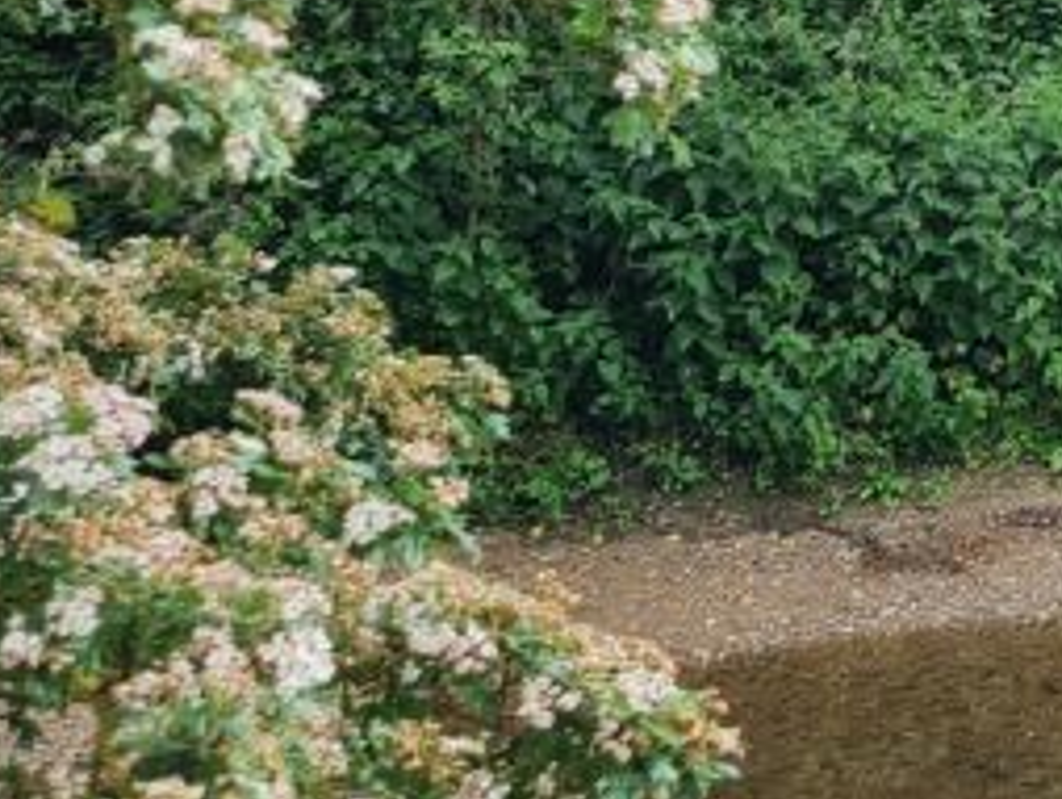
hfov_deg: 13.0
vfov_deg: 11.3
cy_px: 67
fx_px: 4023
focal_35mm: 131
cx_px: 2157
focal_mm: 5.4
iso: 50
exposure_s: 1/258
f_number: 1.8
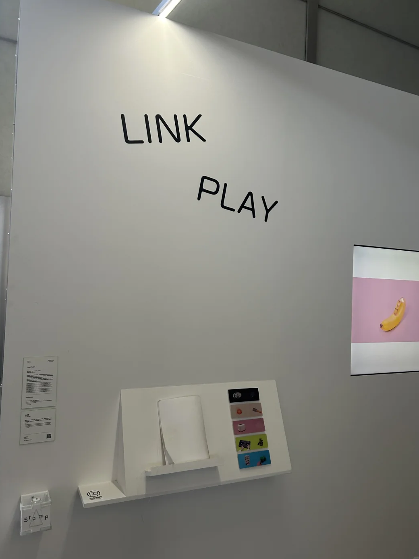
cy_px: 277
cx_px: 214
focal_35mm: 27
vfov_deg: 65.3
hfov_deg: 51.3
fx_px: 436
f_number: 1.5
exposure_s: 1/73
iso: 125
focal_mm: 5.7
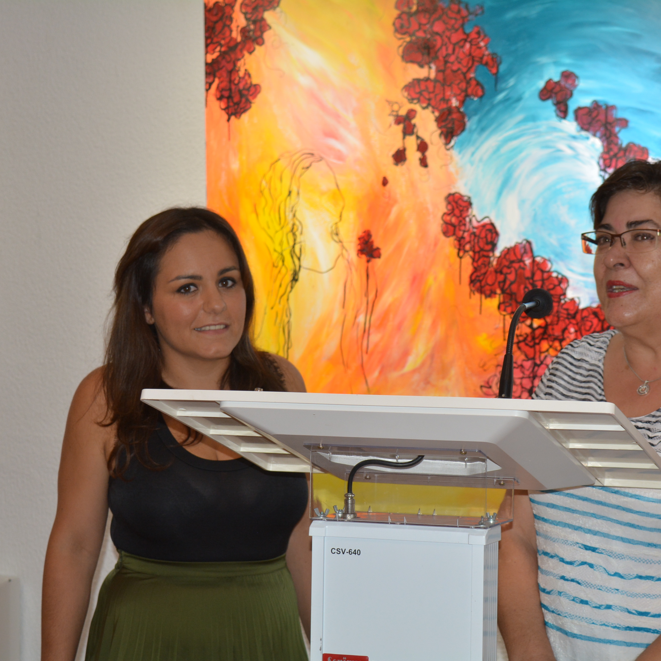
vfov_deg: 18.9
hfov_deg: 18.8
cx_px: 456
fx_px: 1988
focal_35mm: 92
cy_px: 331
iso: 400
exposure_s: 1/60
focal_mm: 48
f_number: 5.3
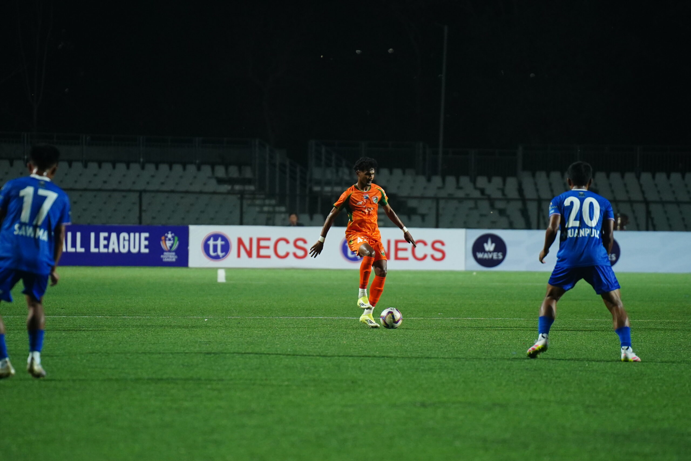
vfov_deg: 5.1
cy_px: 230
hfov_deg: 7.6
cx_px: 346
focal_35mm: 270
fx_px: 5182
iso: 2500
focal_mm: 180
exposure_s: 1/1000
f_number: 2.8
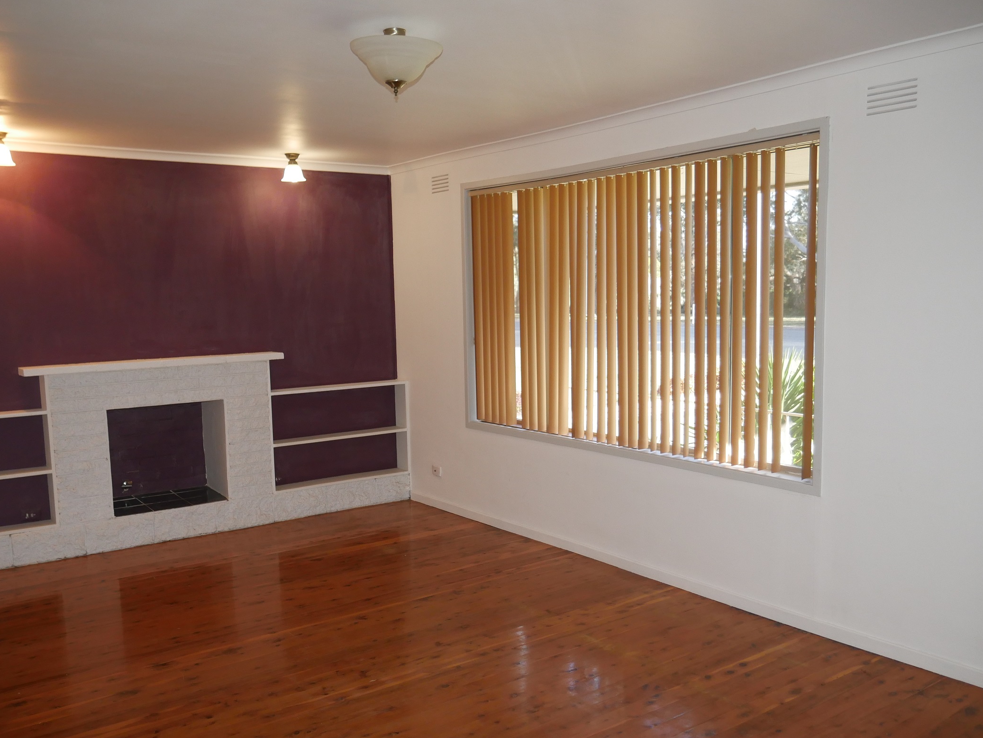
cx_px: 479
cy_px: 397
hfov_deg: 58.3
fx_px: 881
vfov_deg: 45.4
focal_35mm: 31
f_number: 3.5
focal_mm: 14
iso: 800
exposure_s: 1/60
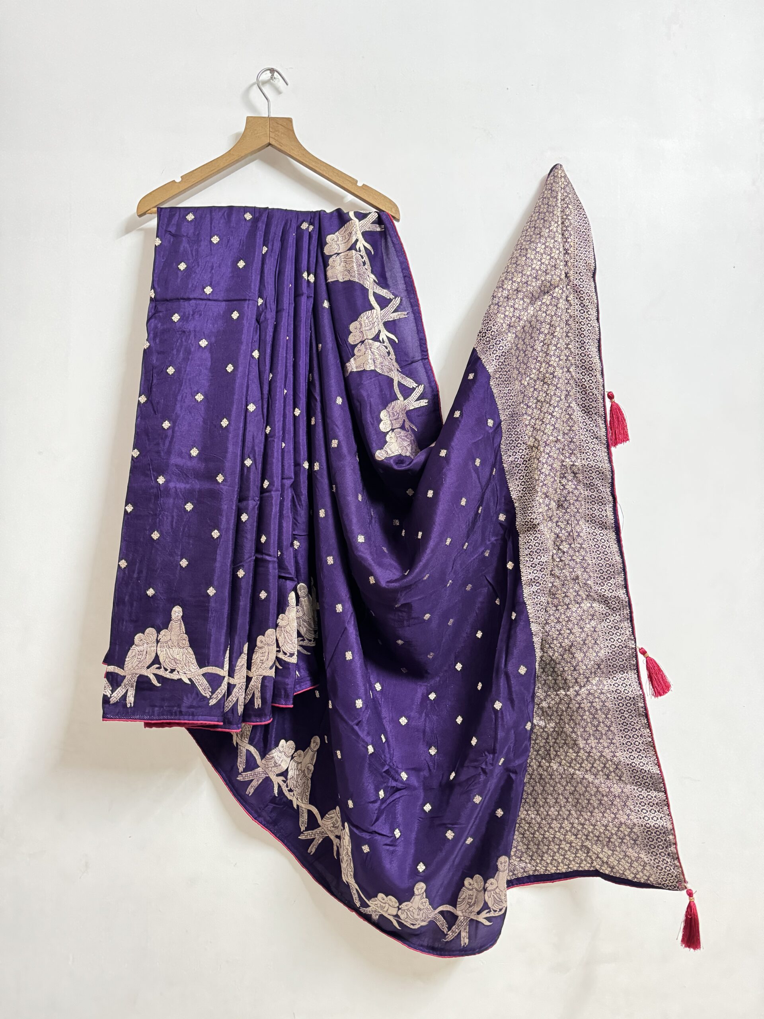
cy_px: 510
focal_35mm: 24
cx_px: 382
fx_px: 706
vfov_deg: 71.6
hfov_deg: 56.8
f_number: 1.78
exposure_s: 1/25
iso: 1000
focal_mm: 6.76
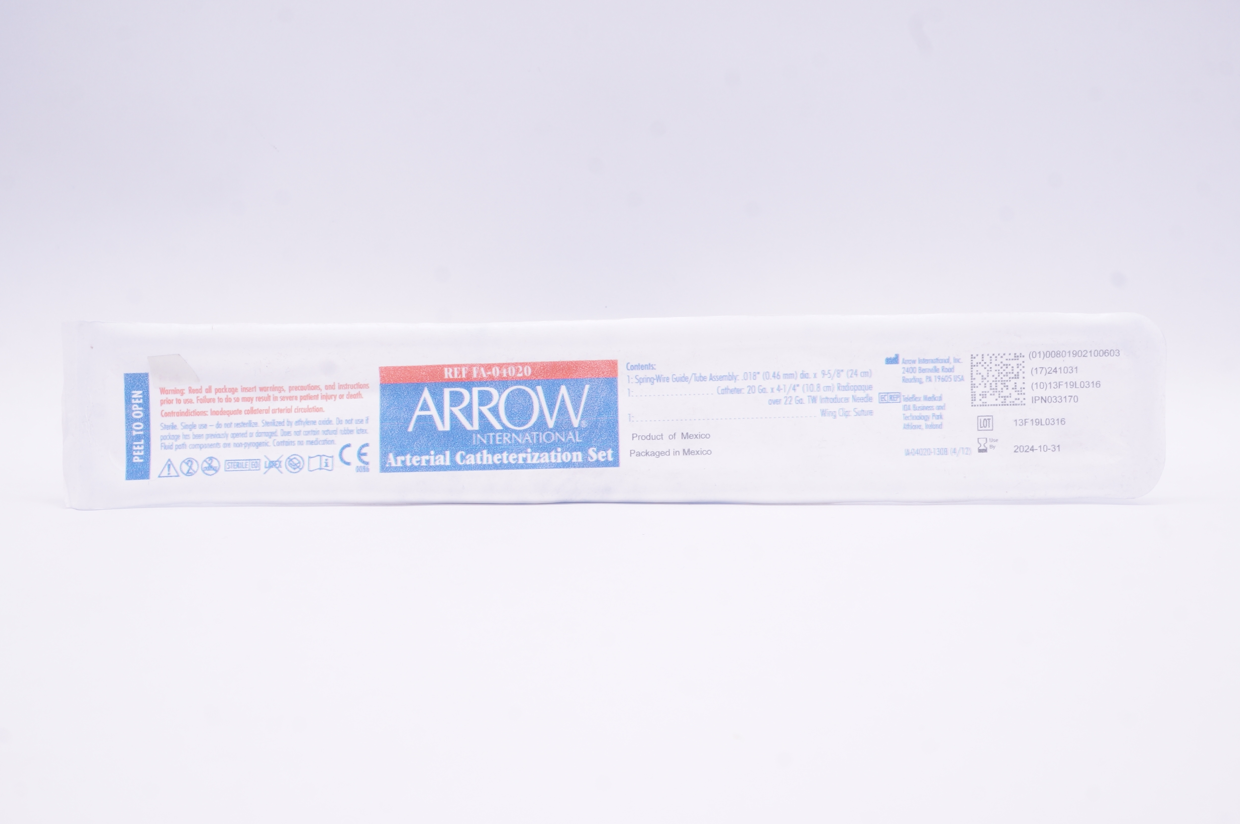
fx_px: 1290
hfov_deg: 51.3
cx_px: 620
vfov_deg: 35.4
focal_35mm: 38
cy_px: 412
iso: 400
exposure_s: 1/15
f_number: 13
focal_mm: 25
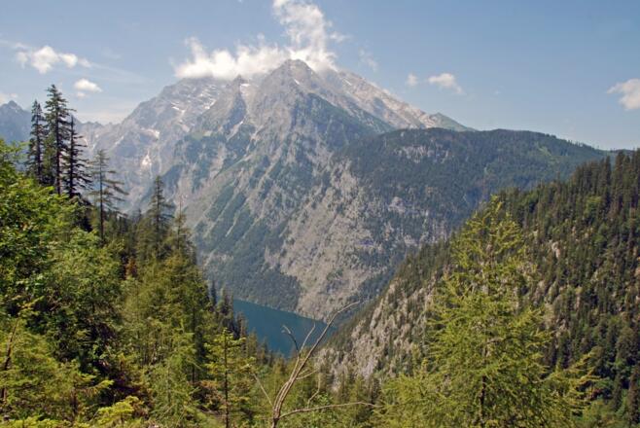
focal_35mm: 27
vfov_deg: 48.0
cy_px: 214
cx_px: 320
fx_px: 480
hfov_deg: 67.3
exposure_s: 1/100
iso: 160
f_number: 10
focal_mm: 18
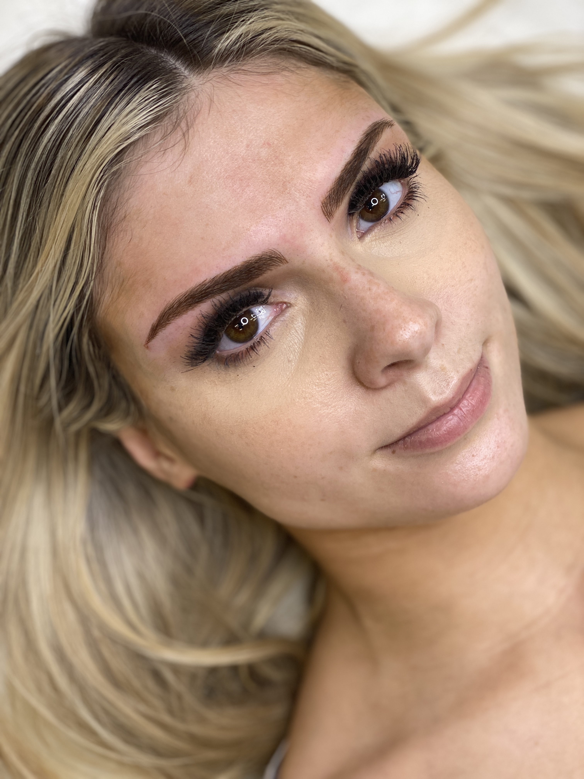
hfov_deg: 28.0
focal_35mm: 52
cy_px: 390
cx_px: 292
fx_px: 1170
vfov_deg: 36.8
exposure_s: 1/120
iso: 50
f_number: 2
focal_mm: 6
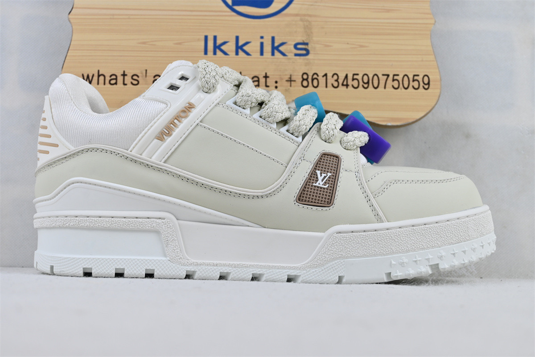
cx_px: 268
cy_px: 178
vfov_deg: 25.1
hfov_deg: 36.9
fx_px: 802
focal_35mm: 54
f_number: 5.3
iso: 100
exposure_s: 1/60
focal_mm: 36
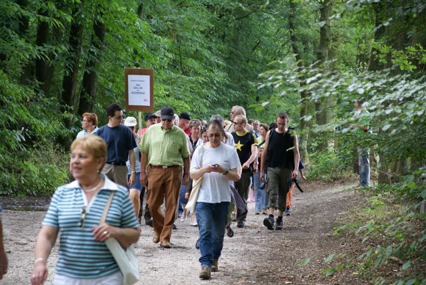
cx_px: 213
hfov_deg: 17.0
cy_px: 142
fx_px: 1422
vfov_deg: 11.5
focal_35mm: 120
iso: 400
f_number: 4.5
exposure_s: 1/100
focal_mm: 80
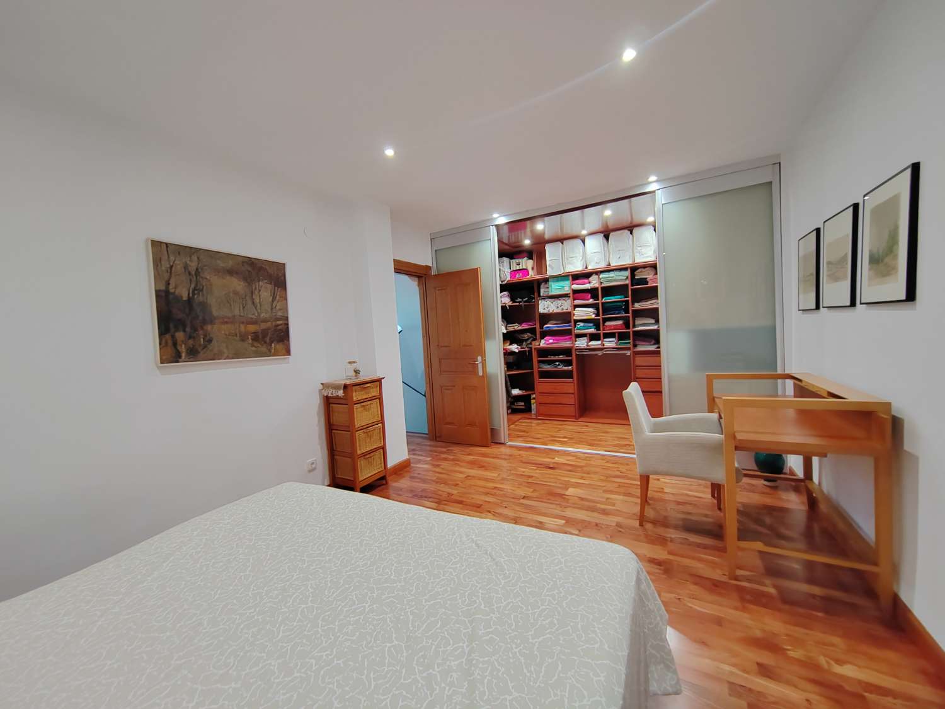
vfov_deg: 89.9
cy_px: 354
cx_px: 472
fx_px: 355
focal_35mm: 13
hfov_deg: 106.2
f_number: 2.2
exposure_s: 1/33
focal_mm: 2.16
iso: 640
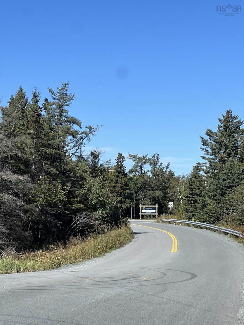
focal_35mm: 77
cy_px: 162
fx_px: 724
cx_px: 122
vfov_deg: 25.3
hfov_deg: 19.1
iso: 32
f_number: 2.8
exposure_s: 1/903
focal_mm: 9
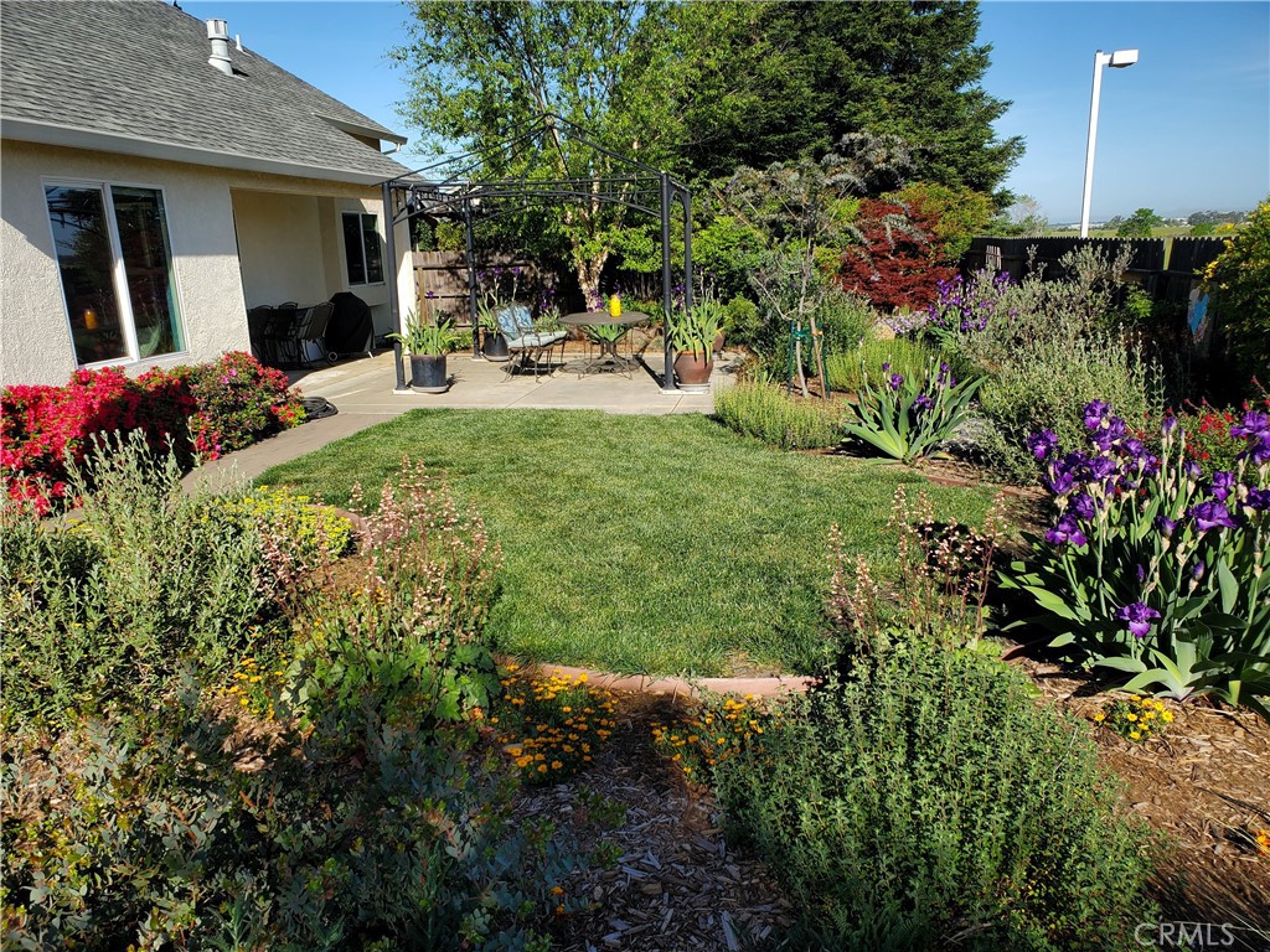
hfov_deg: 67.3
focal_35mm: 26
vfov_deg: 53.1
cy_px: 476
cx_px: 635
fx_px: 954
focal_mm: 4.3
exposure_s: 1/1216
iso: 50
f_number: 2.4
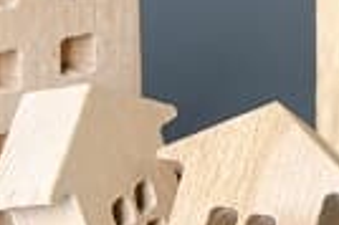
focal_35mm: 295
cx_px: 349
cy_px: 70
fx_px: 2775
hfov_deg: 7.0
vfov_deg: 4.6
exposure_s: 1/200
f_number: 7.1
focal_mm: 44
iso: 100
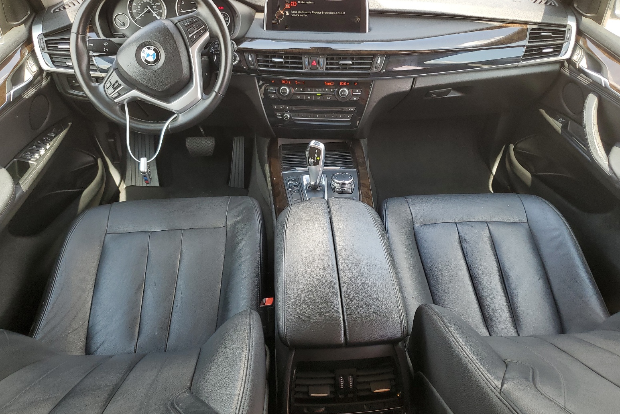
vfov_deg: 46.4
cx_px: 320
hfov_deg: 65.5
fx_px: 482
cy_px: 199
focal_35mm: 28
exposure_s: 1/164
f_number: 1.5
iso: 50
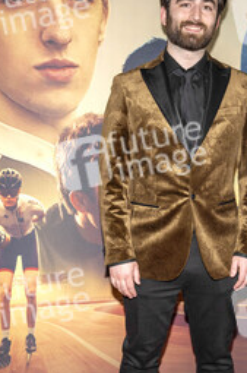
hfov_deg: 24.3
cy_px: 230
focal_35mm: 55
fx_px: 568
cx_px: 174
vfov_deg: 36.1
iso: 800
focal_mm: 35
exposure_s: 1/200
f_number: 4.5
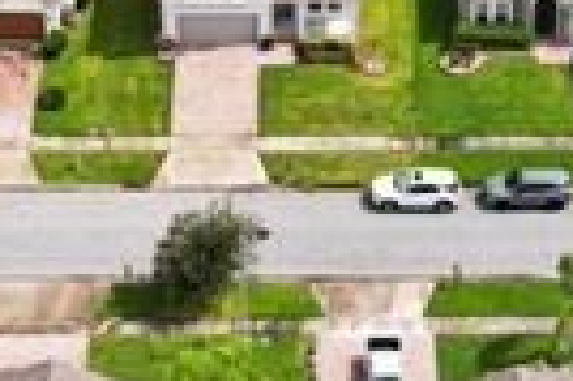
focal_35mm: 116
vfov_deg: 10.6
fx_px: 1844
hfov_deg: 17.7
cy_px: -426
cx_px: 323
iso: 100
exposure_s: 1/1500
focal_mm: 8.4
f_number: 2.8
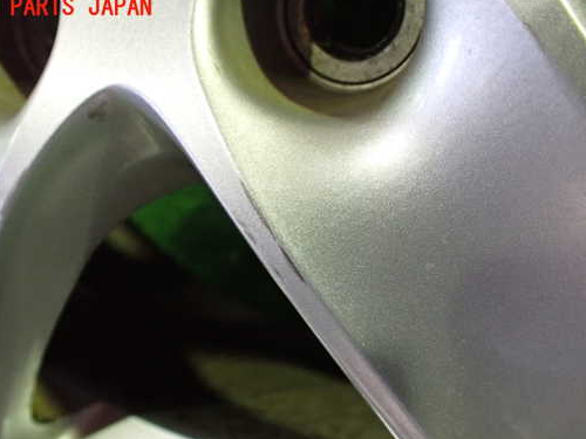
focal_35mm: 36
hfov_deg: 51.4
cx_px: 291
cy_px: 256
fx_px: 609
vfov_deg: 39.5
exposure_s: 1/80
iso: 800
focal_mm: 5.4
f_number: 2.3
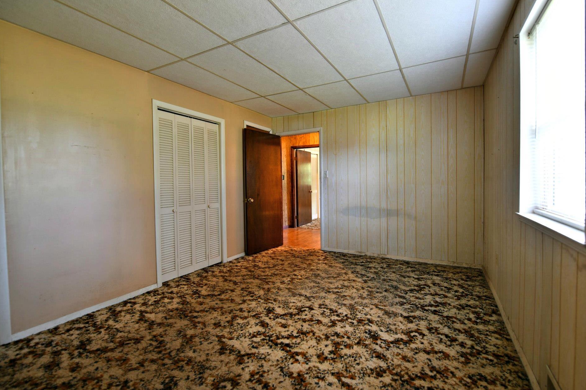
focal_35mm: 15
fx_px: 244
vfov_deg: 77.3
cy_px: 188
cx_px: 312
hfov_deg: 100.3
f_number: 2.8
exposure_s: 1/10
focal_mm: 14
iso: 160
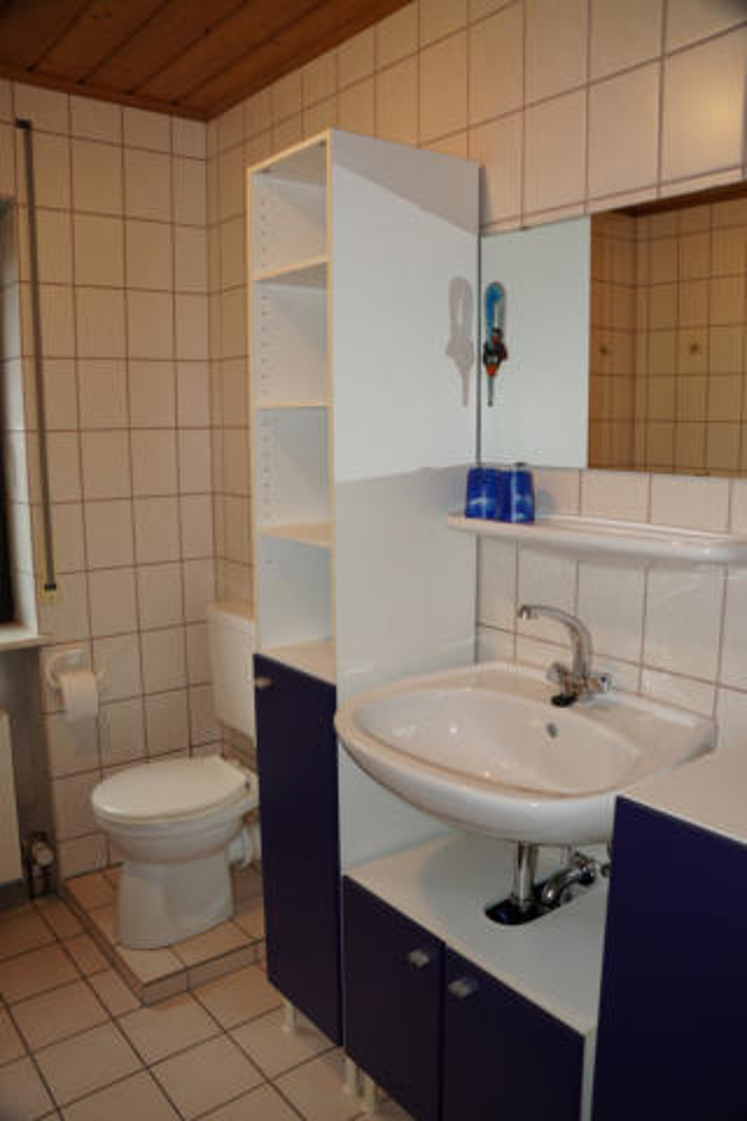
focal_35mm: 27
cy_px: 560
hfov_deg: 47.9
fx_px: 840
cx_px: 374
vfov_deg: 67.4
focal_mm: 18
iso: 320
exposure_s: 1/60
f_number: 3.5
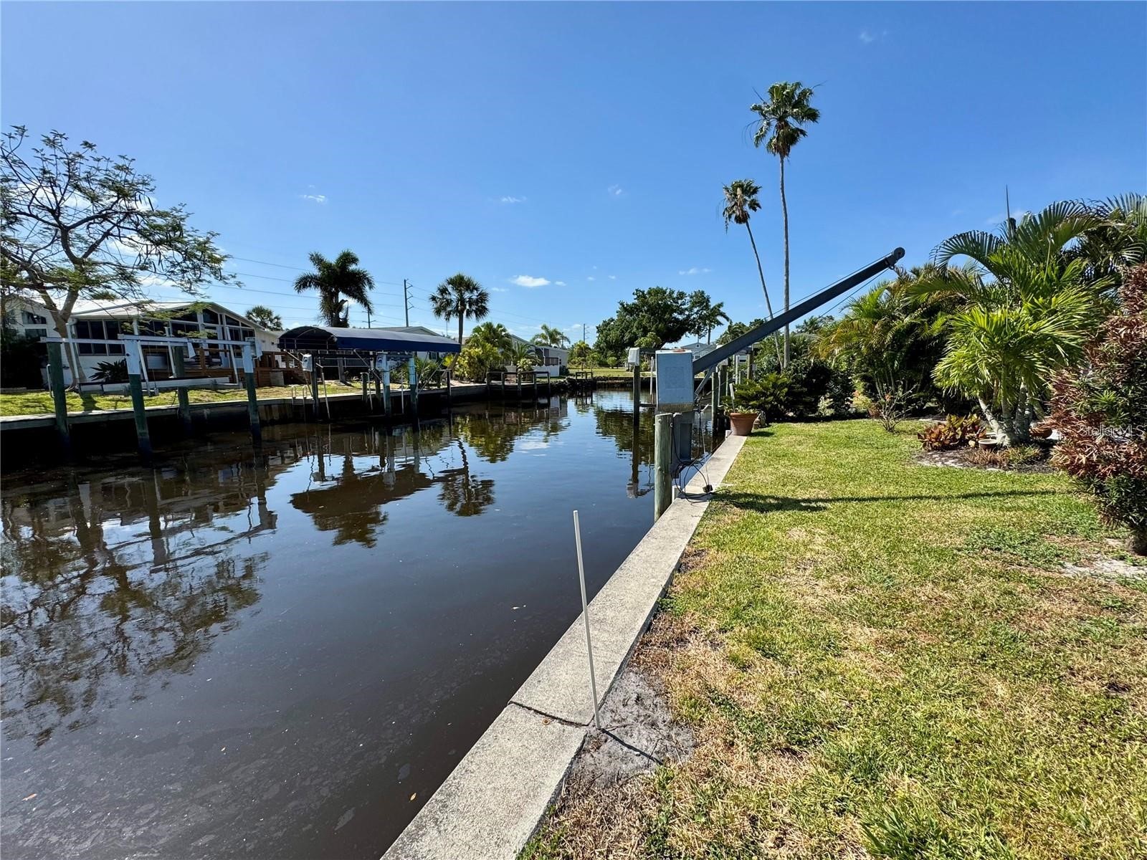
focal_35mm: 14
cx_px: 574
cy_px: 430
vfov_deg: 85.7
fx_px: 464
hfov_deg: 102.1
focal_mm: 2.22
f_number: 2.2
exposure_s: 1/1709
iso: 50
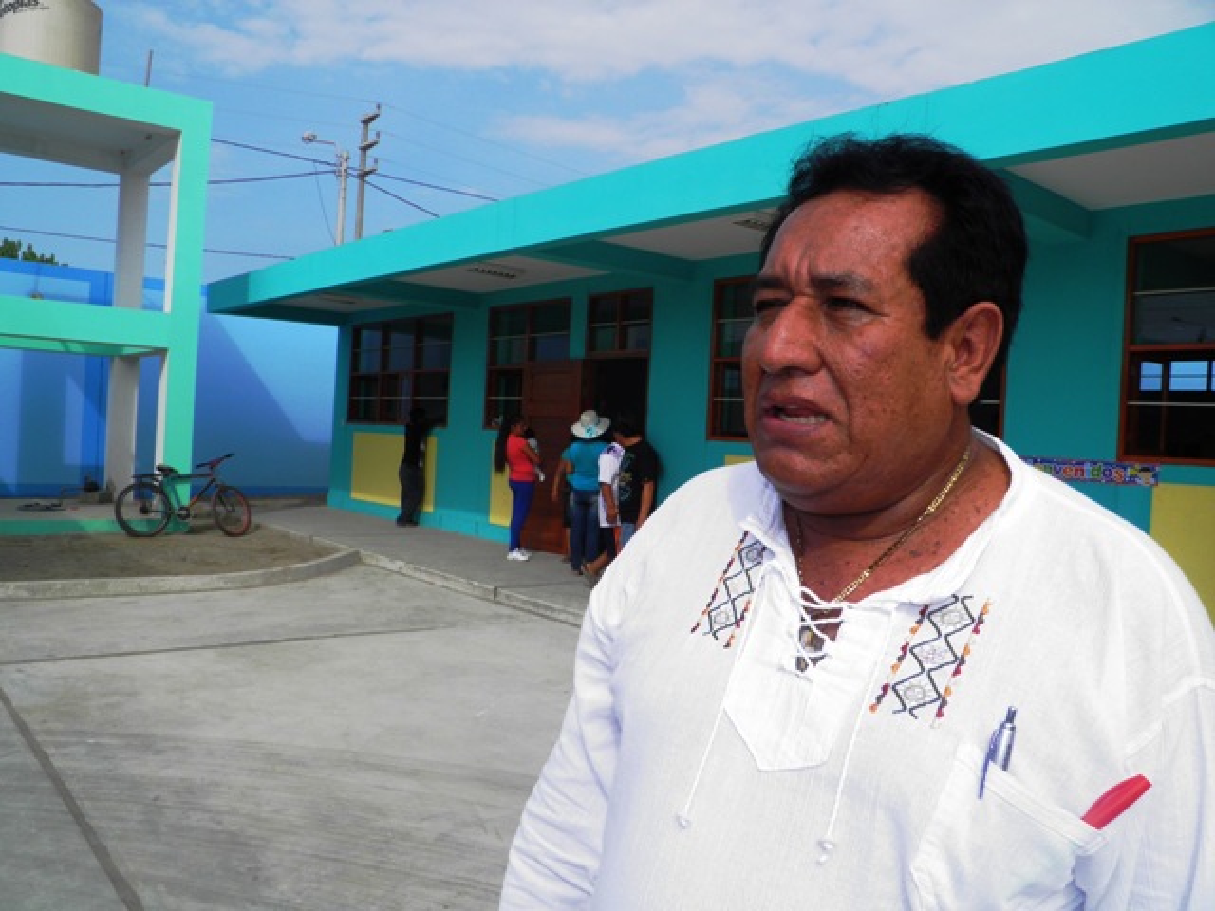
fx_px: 983
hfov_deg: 63.4
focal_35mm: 28
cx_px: 608
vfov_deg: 49.7
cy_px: 456
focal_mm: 4.9
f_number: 5.7
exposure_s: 1/250
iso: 50
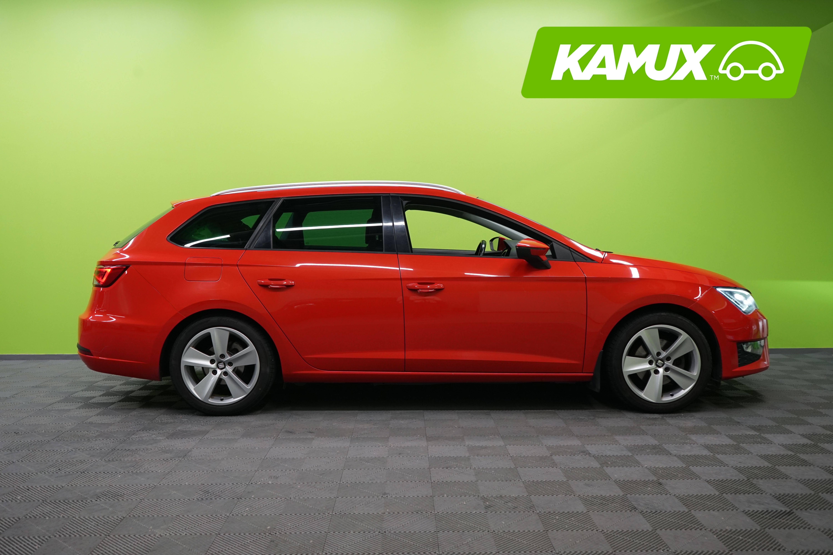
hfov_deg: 55.8
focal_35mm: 34
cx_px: 416
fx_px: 787
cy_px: 278
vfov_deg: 38.9
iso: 1000
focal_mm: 34
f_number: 6.3
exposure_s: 1/50
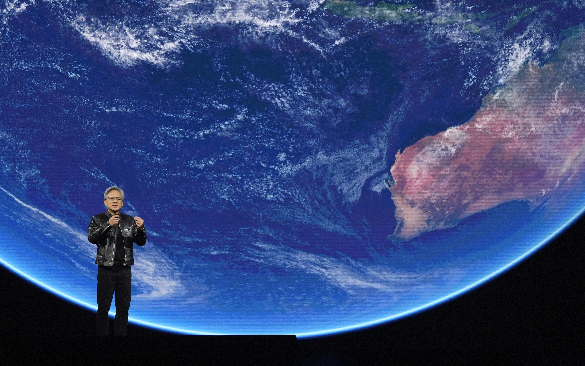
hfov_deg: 8.3
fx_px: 4018
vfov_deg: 5.2
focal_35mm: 252
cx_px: 243
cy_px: 156
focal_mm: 200
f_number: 2.8
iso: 2500
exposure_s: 1/500
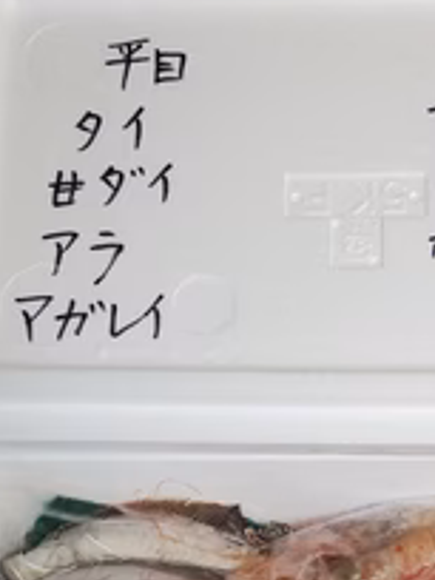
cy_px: 523
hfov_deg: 27.9
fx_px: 855
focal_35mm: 51
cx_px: 355
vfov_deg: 35.3
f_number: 2.4
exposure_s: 1/50
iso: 250
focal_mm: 4.3
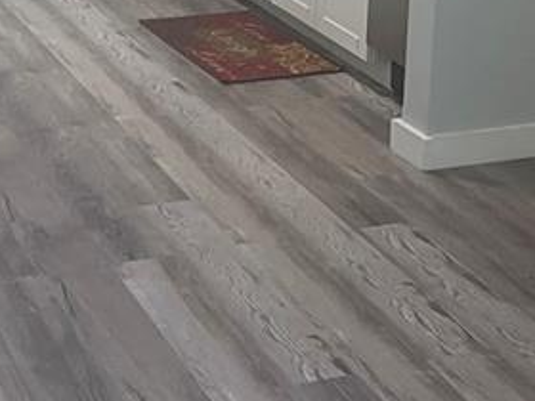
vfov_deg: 14.9
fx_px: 1468
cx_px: 275
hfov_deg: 20.7
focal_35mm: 95
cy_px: -118
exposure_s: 1/60
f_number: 1.6
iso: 100
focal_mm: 5.1
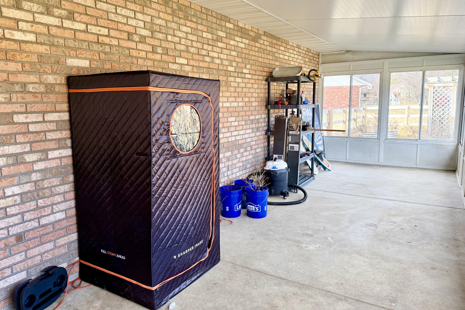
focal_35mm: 25
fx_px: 323
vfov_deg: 51.3
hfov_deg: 71.5
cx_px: 232
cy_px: 148
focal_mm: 6.76
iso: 100
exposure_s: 1/323
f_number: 1.78
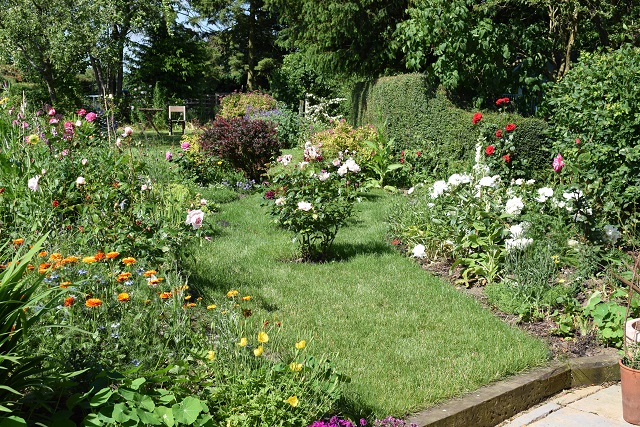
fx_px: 907
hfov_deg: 38.9
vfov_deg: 26.5
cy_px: 214
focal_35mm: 51
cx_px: 320
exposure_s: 1/400
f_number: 10
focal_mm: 34
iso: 200
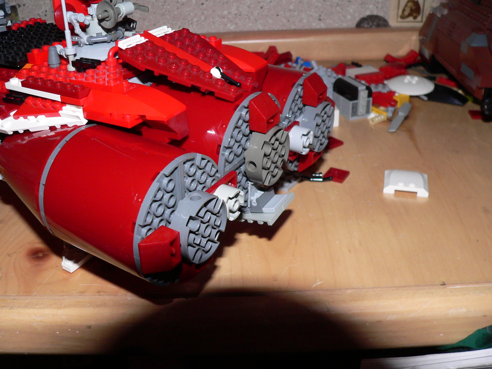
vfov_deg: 39.7
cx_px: 246
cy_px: 184
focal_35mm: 36
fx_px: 512
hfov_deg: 51.4
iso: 200
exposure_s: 1/80
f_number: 2.8
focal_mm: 6
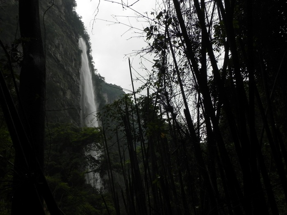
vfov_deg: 35.1
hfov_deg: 45.8
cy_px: 108
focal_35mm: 41
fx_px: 340
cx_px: 144
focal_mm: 7.3
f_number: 6.3
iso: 160
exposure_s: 1/411
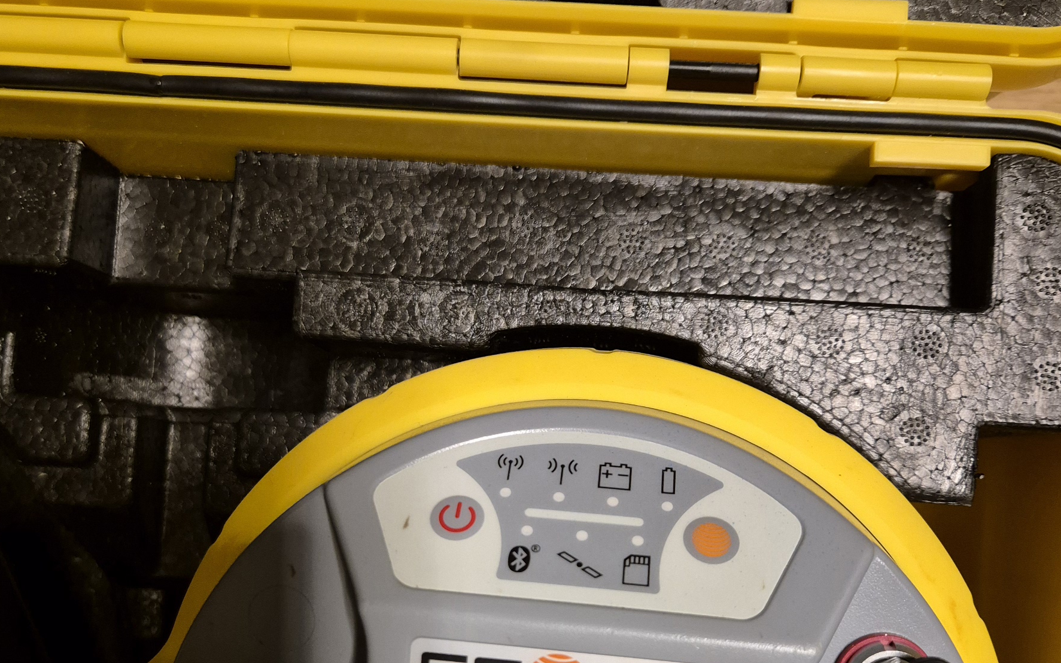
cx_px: 531
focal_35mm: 33
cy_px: 456
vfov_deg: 37.8
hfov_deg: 58.1
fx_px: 954
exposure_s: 1/100
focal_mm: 5.4
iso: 800
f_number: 1.8
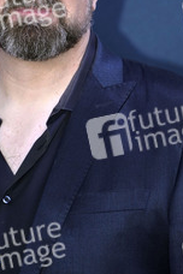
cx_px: 39
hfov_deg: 3.9
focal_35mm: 351
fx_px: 2676
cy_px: 71
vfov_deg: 5.9
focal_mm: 200
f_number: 5.6
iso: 1000
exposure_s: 1/160
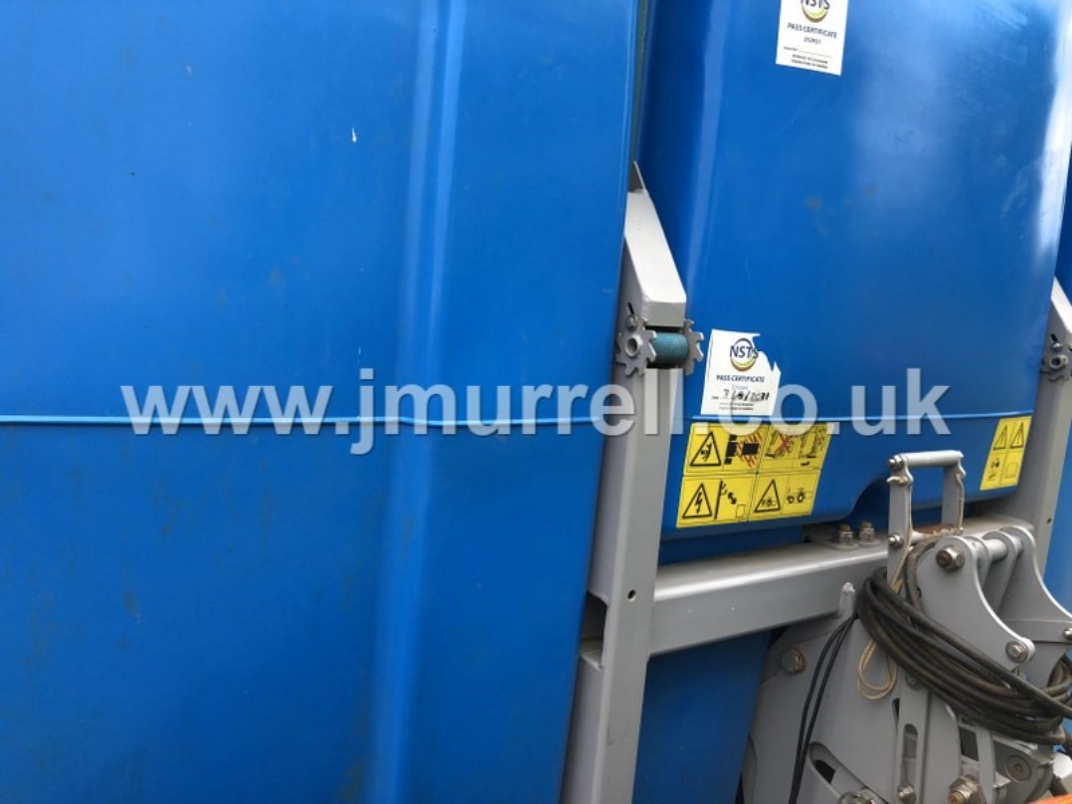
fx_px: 867
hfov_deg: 63.4
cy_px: 402
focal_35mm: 28
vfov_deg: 49.7
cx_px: 536
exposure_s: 1/250
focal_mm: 3.99
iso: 40
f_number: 1.8
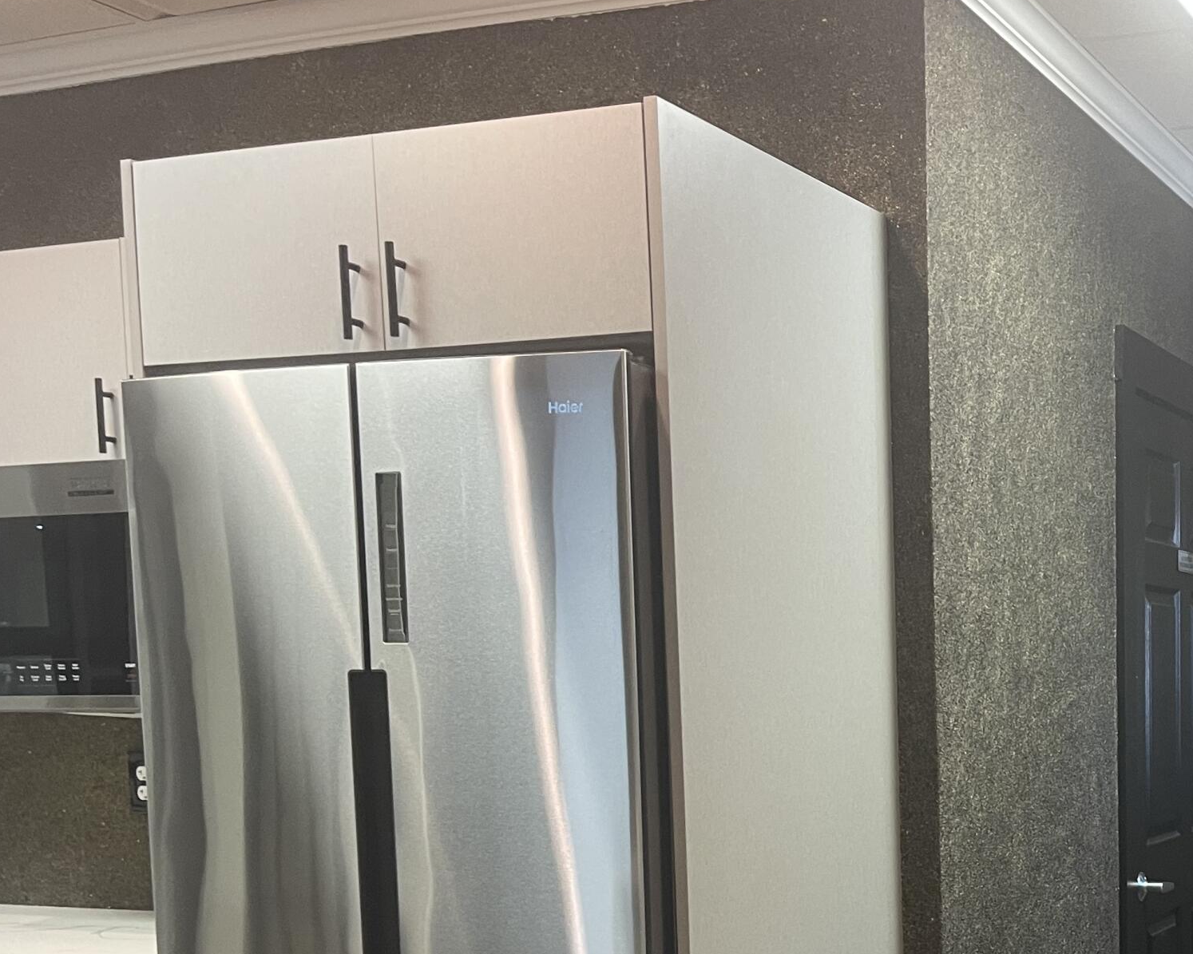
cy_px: 874
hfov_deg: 35.5
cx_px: 1104
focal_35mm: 49
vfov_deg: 29.5
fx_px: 1730
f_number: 1.6
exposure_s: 1/60
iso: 160
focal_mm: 5.1
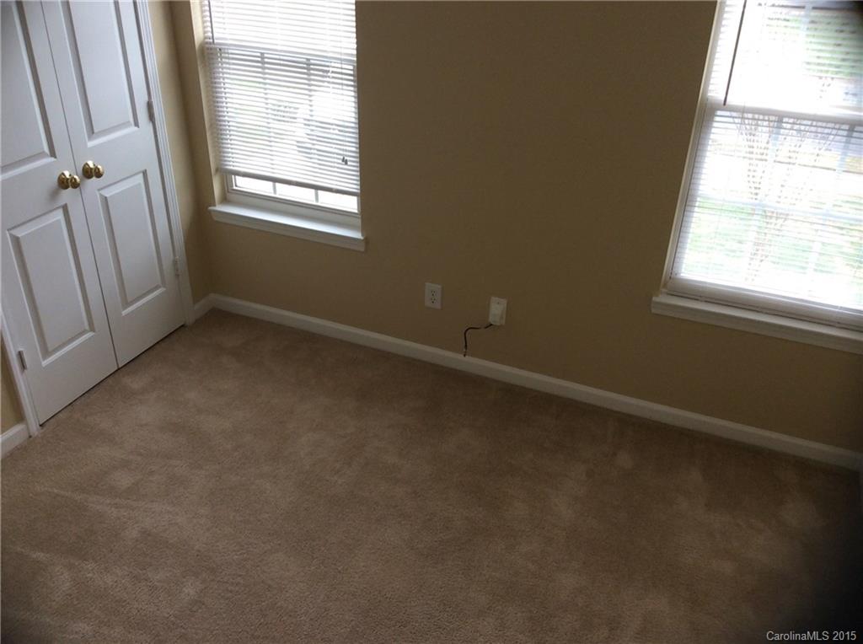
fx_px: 796
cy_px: 322
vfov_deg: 44.0
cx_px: 432
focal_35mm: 32
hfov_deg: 56.9
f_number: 2.4
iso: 40
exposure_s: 1/30
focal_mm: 3.3
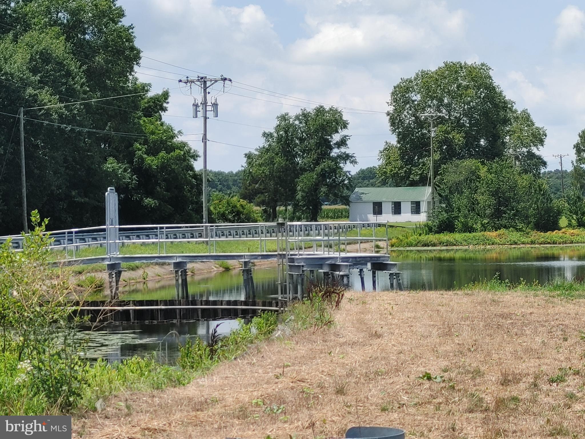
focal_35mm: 106
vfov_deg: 14.0
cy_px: 220
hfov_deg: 18.5
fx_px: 1791
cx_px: 292
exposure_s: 1/1136
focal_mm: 5.58
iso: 50
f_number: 1.8
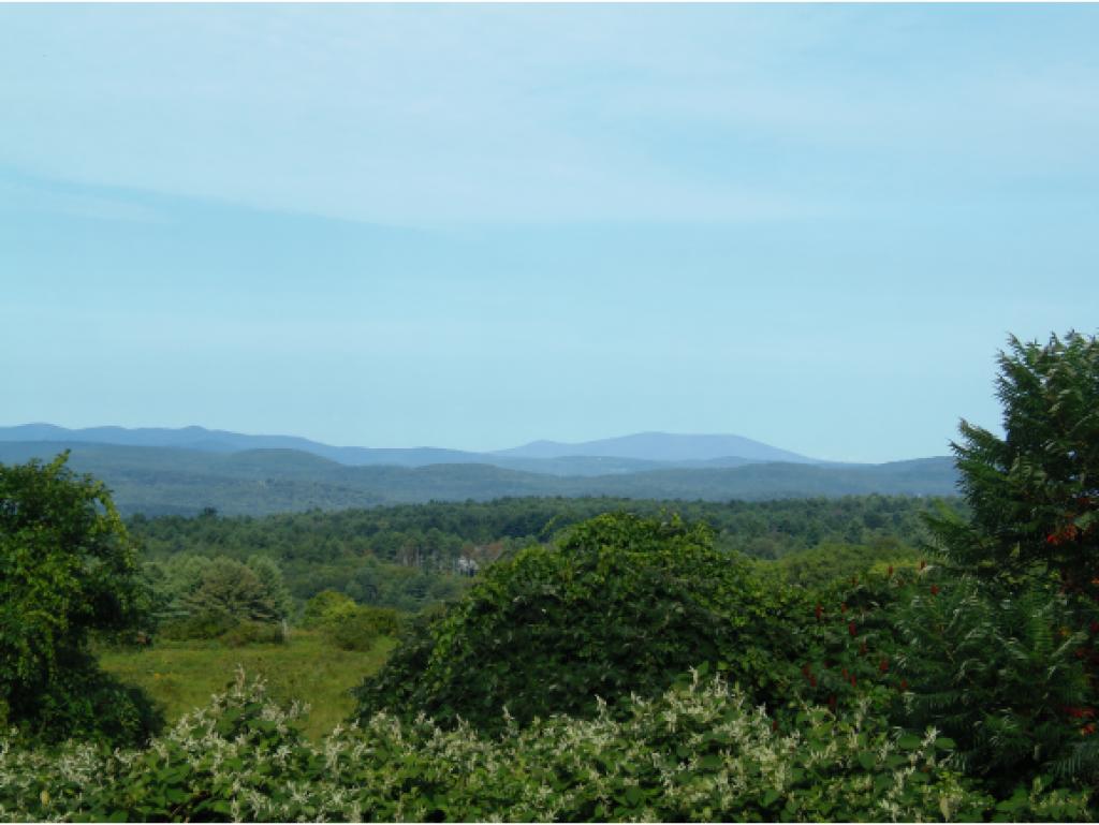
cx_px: 550
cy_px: 412
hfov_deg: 22.5
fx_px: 2763
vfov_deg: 17.0
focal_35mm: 87
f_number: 4.3
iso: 64
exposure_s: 1/500
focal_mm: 16.2
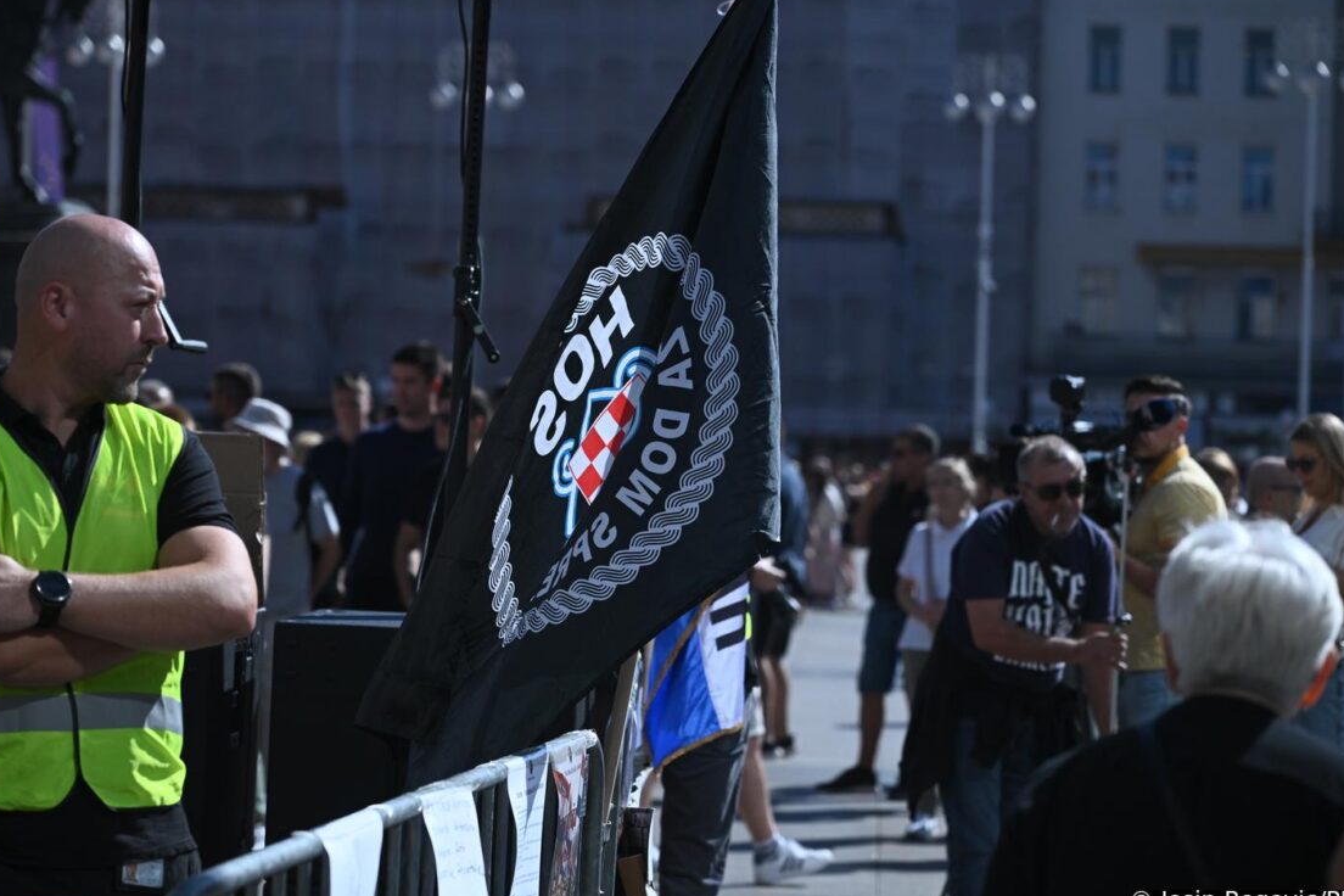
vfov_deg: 12.1
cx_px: 654
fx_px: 4218
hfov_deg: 18.1
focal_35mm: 113
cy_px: 402
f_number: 4
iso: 400
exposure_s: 1/6400
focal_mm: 99
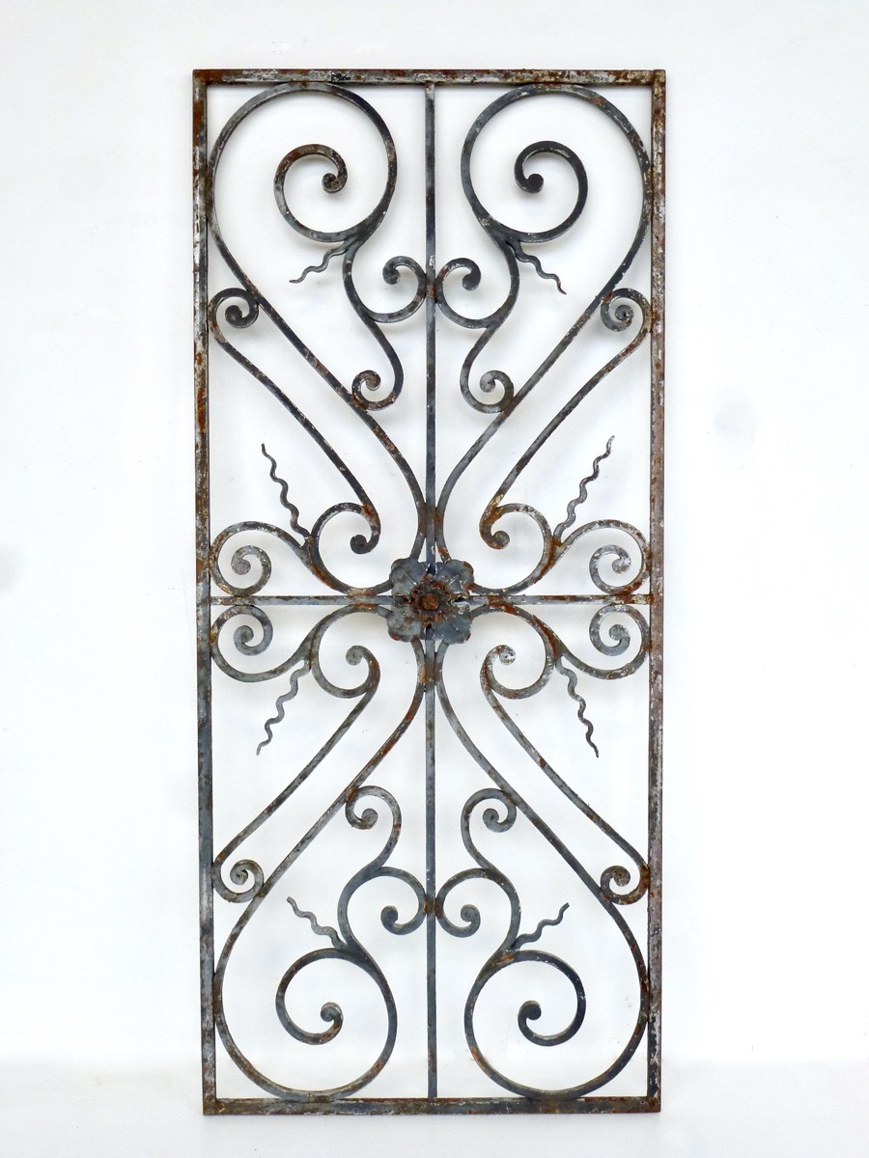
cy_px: 579
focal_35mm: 41
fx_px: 1372
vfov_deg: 45.8
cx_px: 434
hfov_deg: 35.1
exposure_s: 1/60
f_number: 3.9
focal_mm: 7.4
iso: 200
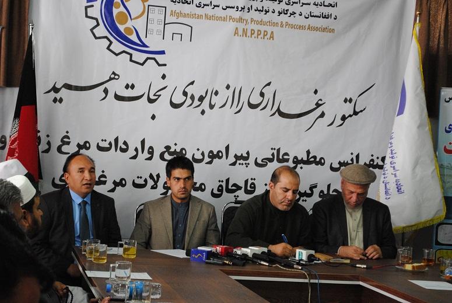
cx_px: 226
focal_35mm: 78
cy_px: 152
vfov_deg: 17.5
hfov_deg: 26.0
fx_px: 981
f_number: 5.6
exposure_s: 1/30
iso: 800
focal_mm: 52
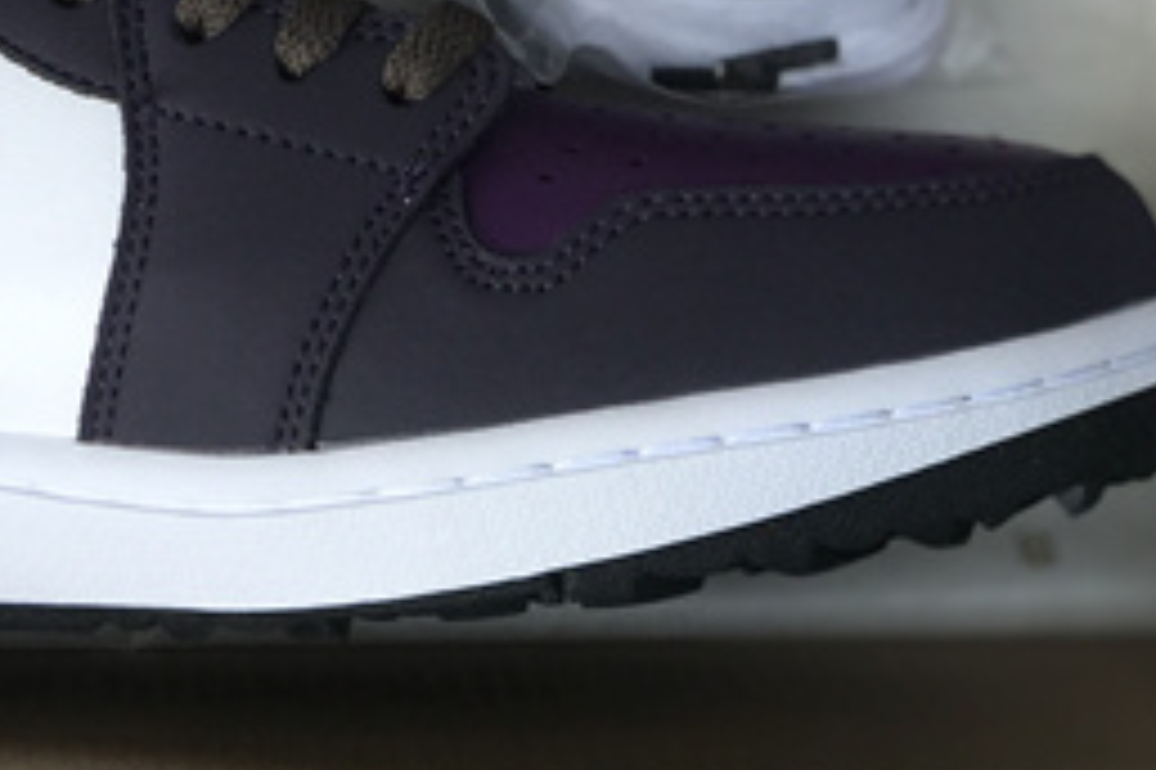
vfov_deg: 7.9
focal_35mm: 171
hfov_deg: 11.9
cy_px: -223
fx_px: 5487
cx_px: 117
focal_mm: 6.6
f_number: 2.8
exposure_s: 1/233
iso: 20
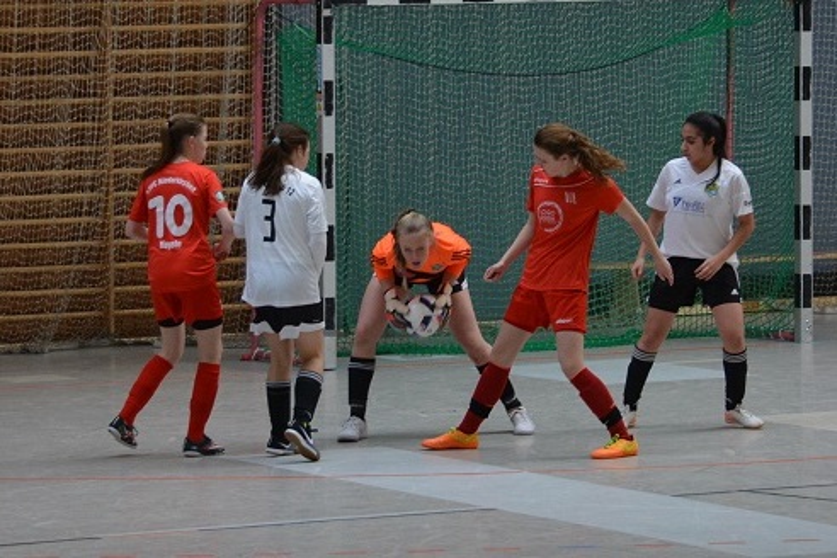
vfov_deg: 10.8
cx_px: 418
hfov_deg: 16.1
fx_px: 2964
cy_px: 279
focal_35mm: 128
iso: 1250
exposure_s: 1/500
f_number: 4.5
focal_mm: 85
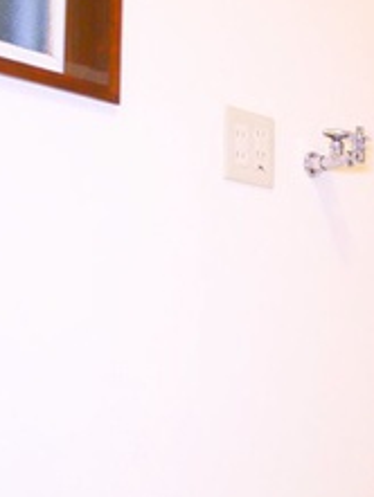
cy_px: 342
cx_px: 431
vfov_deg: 25.5
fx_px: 1094
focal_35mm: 76
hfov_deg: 18.5
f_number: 2
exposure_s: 1/60
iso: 250
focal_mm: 5.1
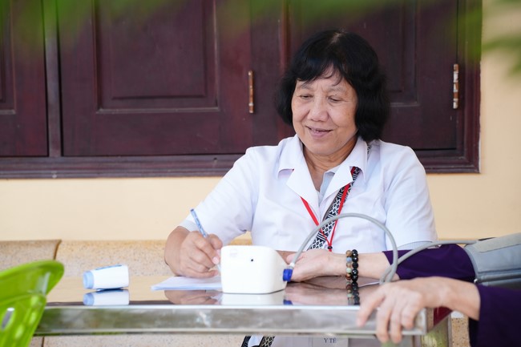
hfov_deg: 20.0
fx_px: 1476
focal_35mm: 102
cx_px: 260
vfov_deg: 13.4
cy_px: 174
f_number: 4.5
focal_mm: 102
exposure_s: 1/80
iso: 500
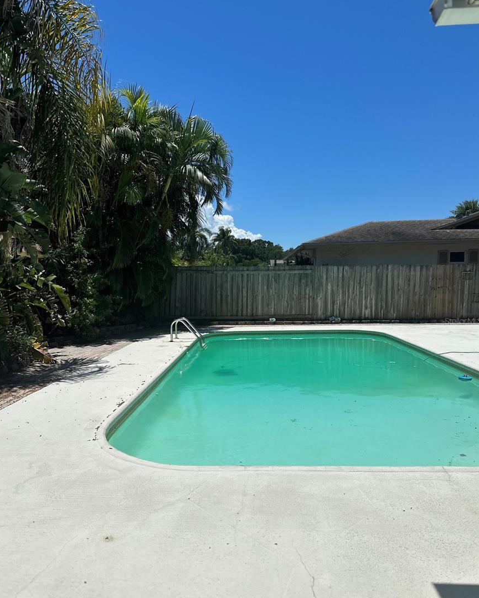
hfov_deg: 54.9
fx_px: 461
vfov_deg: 65.9
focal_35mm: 26
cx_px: 235
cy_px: 321
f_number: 1.78
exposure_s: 1/13699
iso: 80
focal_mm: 6.86
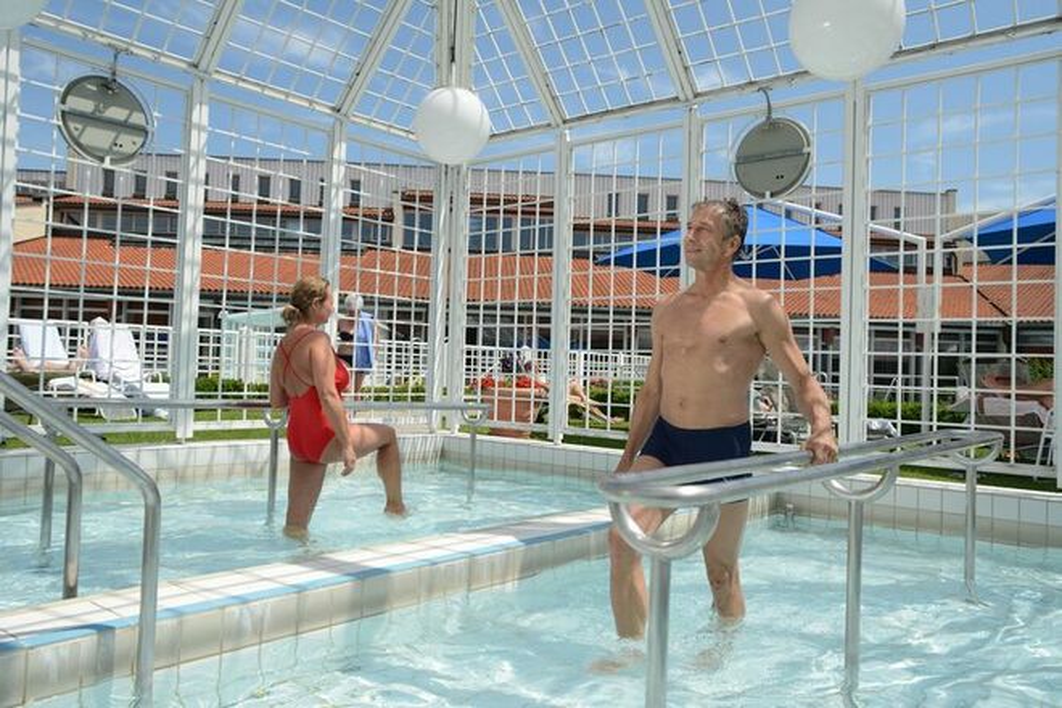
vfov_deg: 45.0
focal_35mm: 29
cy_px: 354
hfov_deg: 63.7
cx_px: 531
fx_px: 855
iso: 200
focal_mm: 29
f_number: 6.3
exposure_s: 1/800
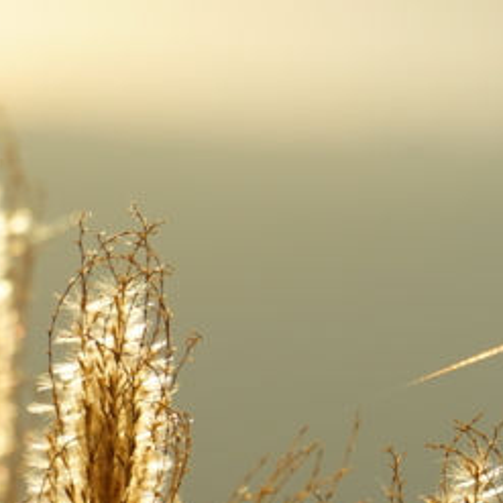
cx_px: -16
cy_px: 539
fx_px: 12281
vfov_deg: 2.3
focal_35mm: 747
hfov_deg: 2.3
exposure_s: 1/320
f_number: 7.1
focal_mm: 181
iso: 100
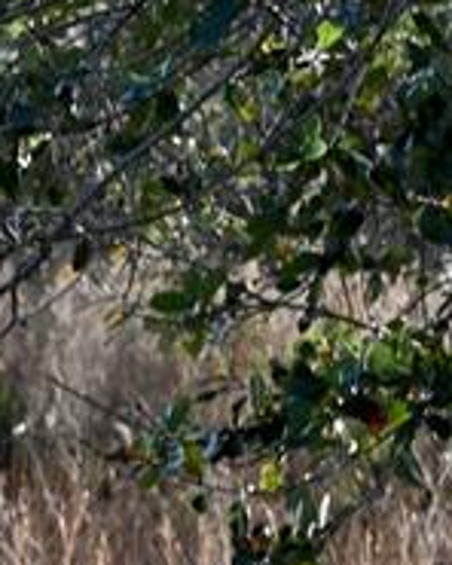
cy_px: 208
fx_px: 3729
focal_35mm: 223
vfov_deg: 8.7
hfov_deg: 6.9
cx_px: -23
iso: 100
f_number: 5.6
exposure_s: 1/250
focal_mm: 43
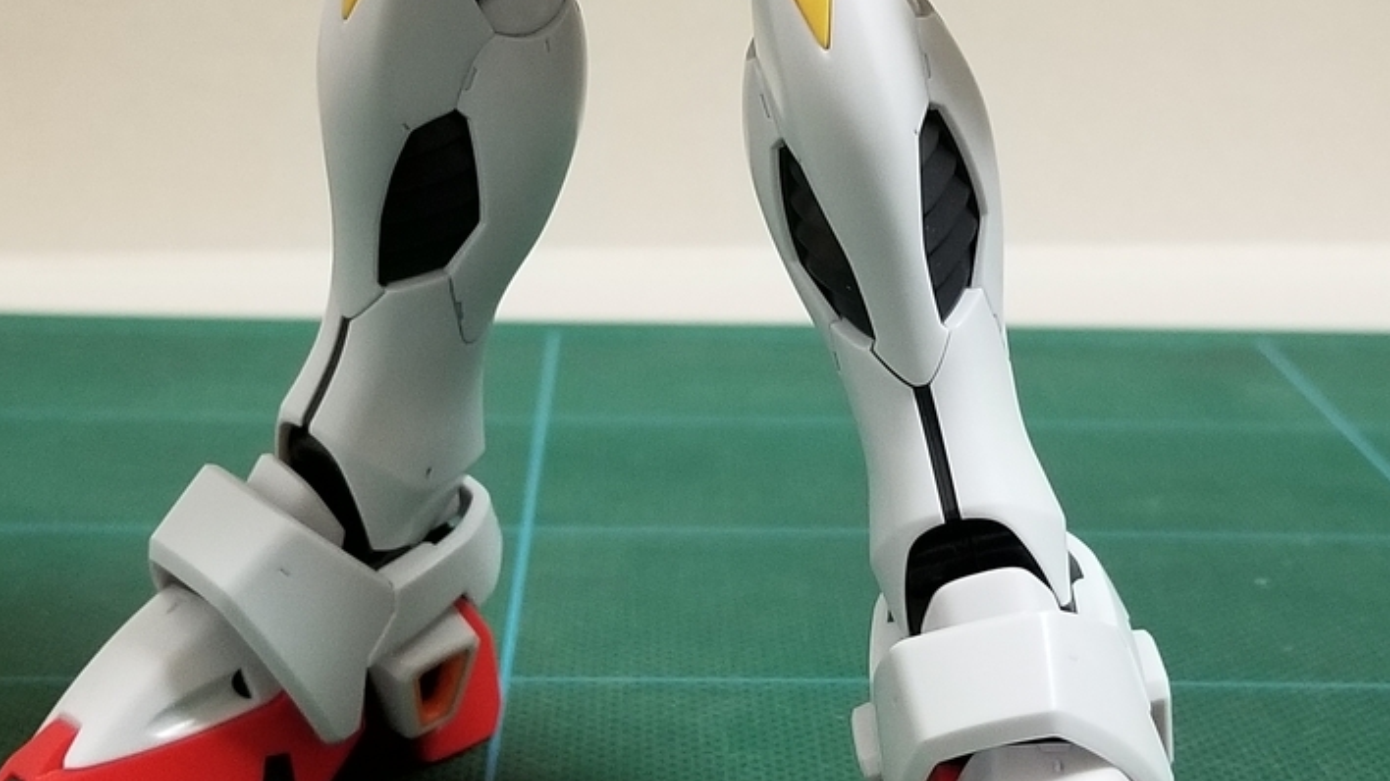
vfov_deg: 23.3
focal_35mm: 48
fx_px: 1769
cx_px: 726
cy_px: -88
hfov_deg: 42.9
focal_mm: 4.25
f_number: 1.7
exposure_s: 1/30
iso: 200
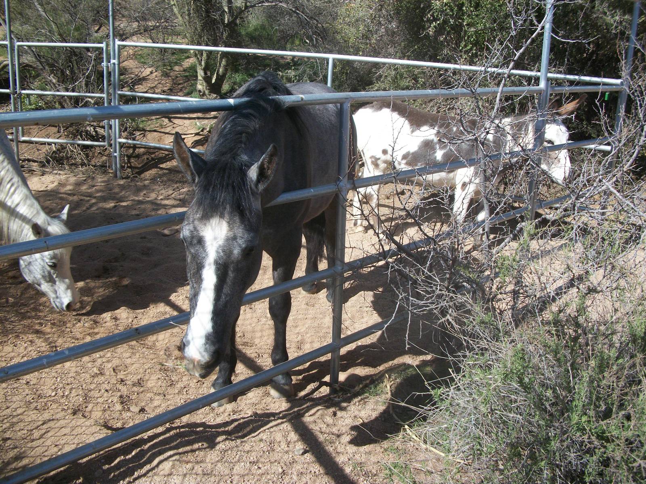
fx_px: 597
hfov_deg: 56.8
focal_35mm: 32
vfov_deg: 44.2
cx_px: 323
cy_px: 242
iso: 80
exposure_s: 1/125
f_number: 8.8
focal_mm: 5.7
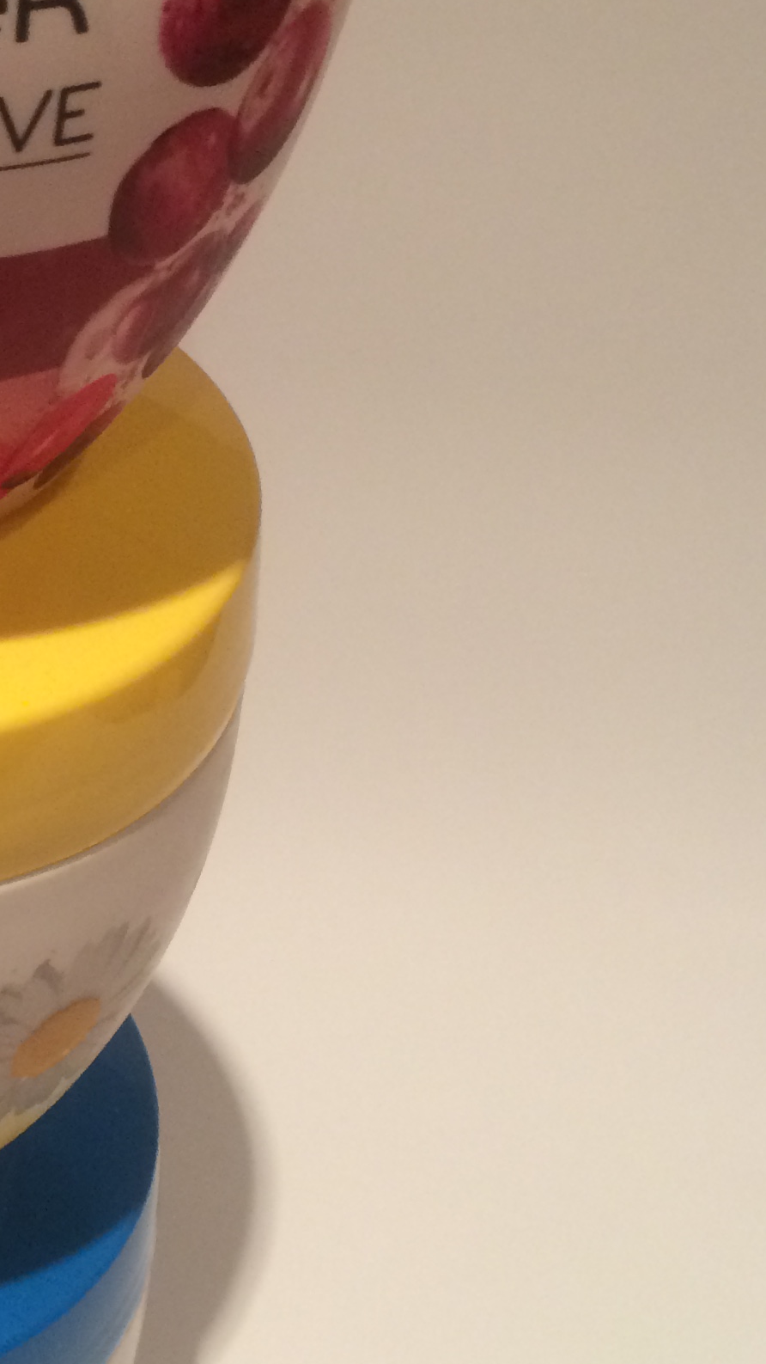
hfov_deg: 17.5
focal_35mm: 65
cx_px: -206
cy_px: 552
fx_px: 2348
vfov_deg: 32.3
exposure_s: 1/30
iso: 125
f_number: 2.2
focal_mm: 4.15
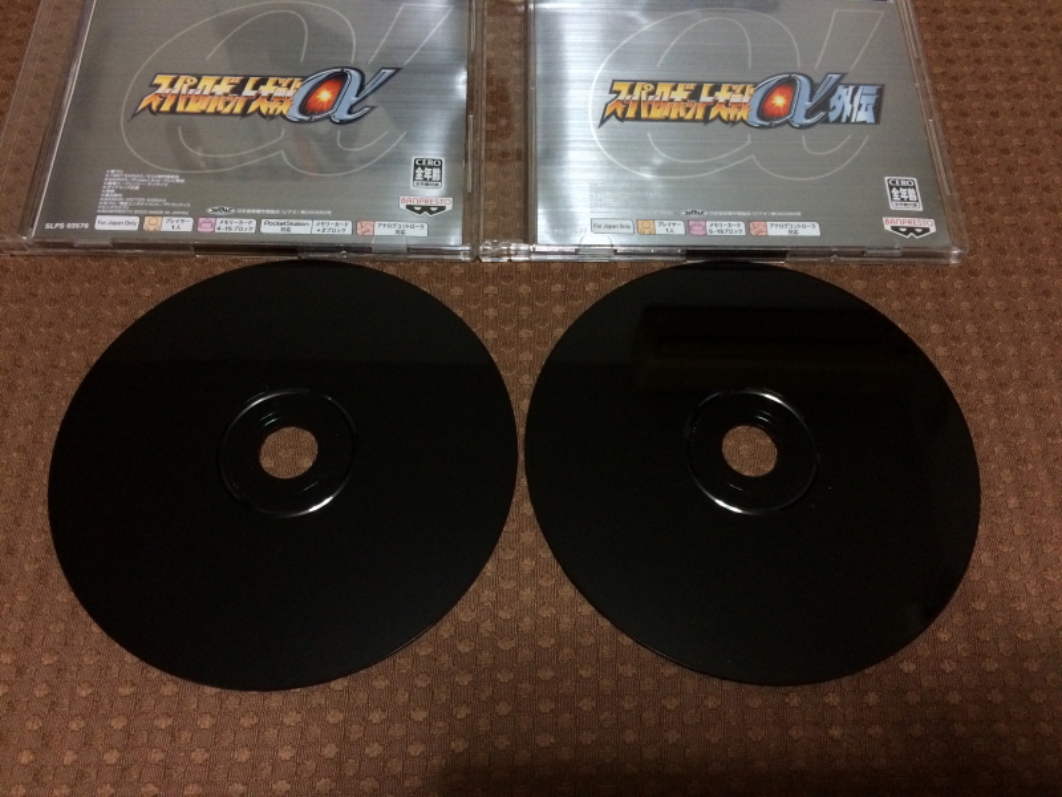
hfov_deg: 61.7
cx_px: 531
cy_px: 398
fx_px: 890
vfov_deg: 48.2
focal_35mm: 29
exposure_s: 1/30
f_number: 2.2
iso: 320
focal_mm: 4.15
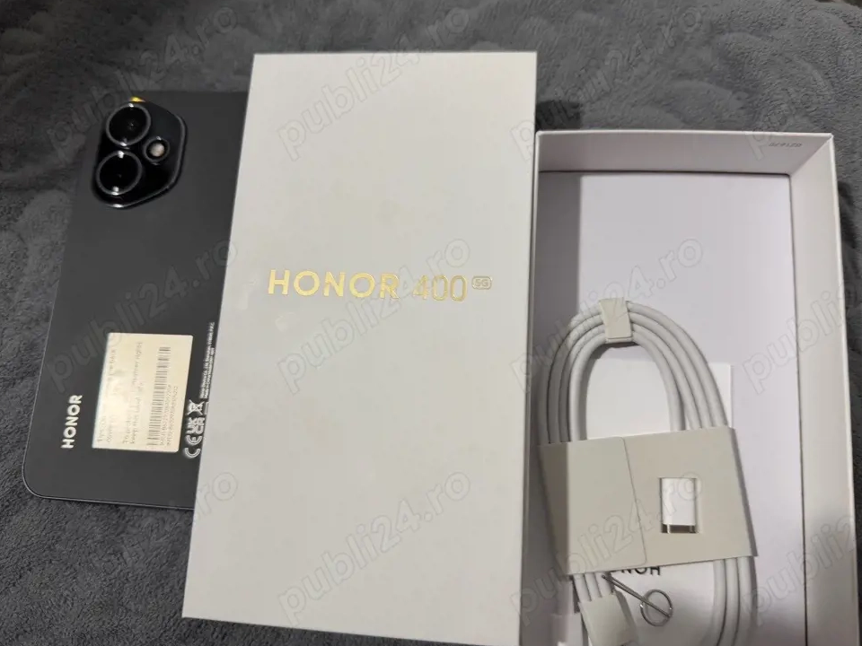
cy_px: 318
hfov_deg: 69.4
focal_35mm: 25
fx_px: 623
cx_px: 433
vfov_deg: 54.9
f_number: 1.78
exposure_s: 1/50
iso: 125
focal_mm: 6.76
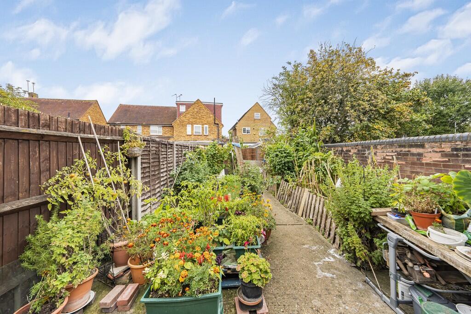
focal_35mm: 12
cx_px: 236
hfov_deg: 112.6
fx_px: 157
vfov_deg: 90.0
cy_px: 157
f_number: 9
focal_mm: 12
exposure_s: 1/100
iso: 320
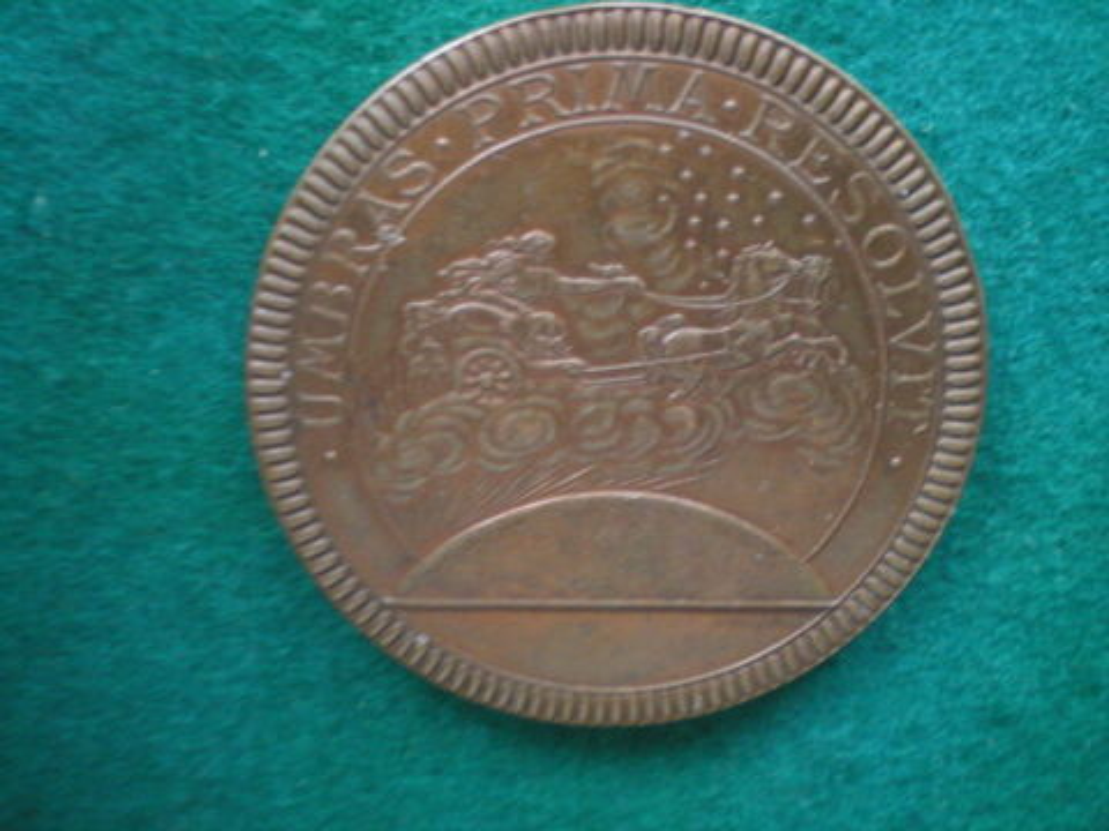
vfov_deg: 37.7
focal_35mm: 38
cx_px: 554
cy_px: 416
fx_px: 1217
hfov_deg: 49.0
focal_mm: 6.3
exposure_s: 1/4
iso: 400
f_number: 3.1
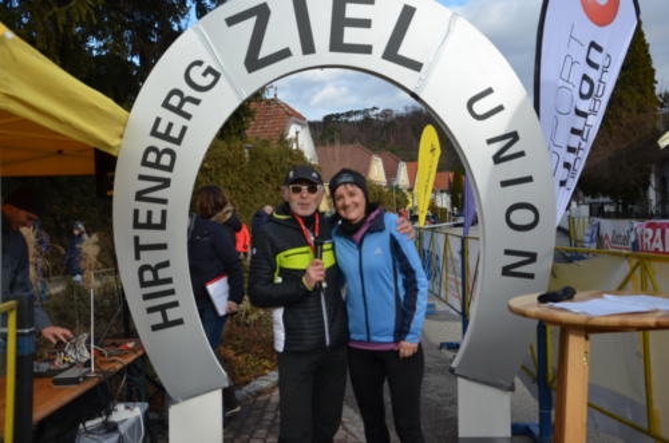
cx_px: 334
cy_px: 222
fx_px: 779
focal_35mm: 42
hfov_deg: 46.5
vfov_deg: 31.7
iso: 400
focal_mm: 28
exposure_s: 1/1500
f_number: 5.6
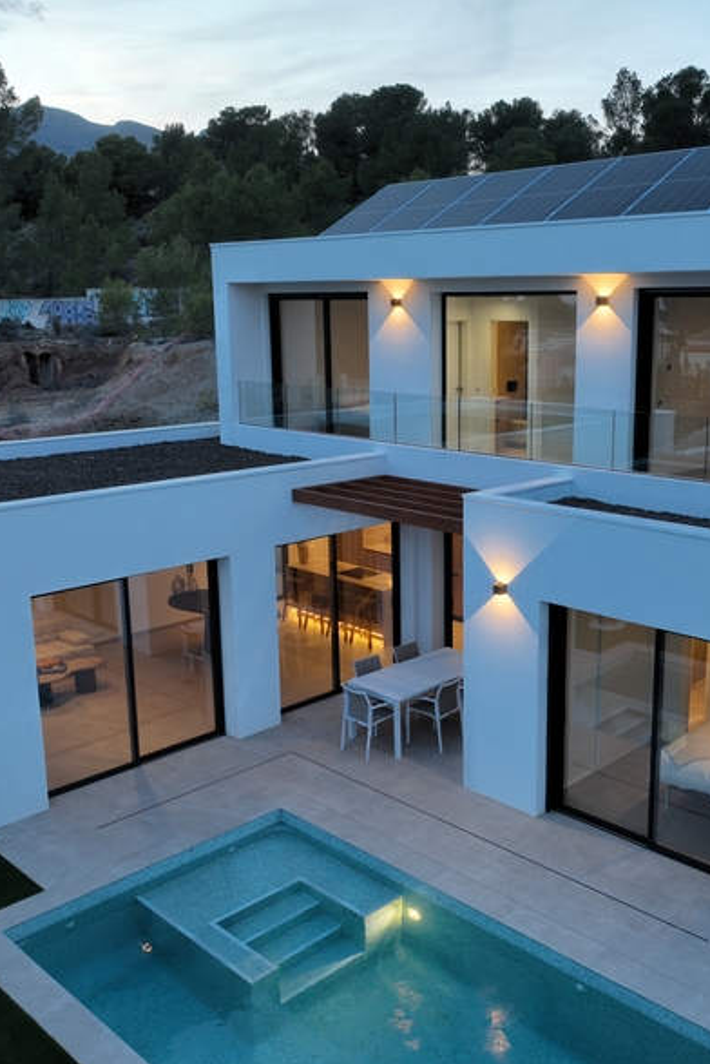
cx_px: 456
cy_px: 526
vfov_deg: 55.8
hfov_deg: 38.6
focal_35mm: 34
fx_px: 1005
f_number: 2.8
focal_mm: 12.29
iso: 200
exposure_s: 1/40
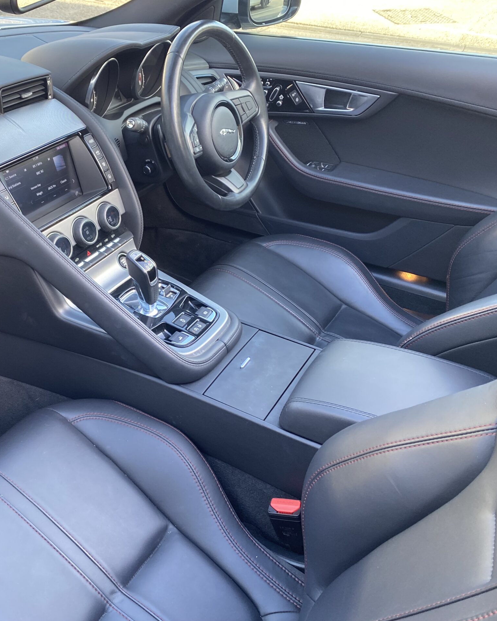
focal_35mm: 34
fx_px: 625
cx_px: 132
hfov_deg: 42.2
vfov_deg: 52.8
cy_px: 312
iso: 100
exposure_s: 1/121
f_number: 1.8
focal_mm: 4.25
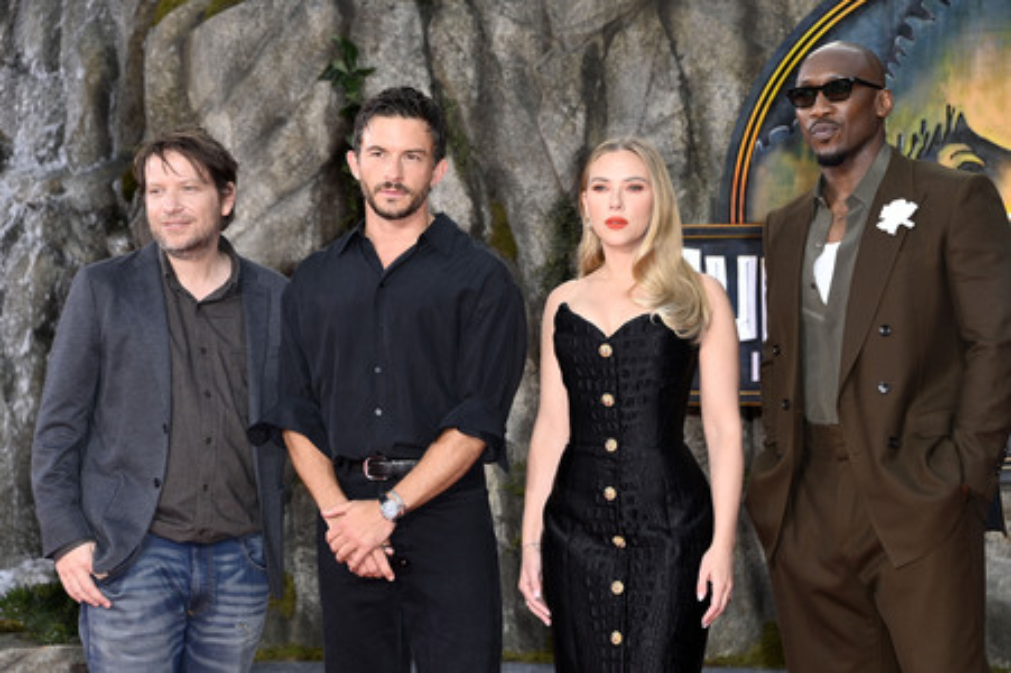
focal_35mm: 170
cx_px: 506
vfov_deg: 8.1
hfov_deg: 12.1
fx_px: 4771
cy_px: 336
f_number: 8
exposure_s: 1/200
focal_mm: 170
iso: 640
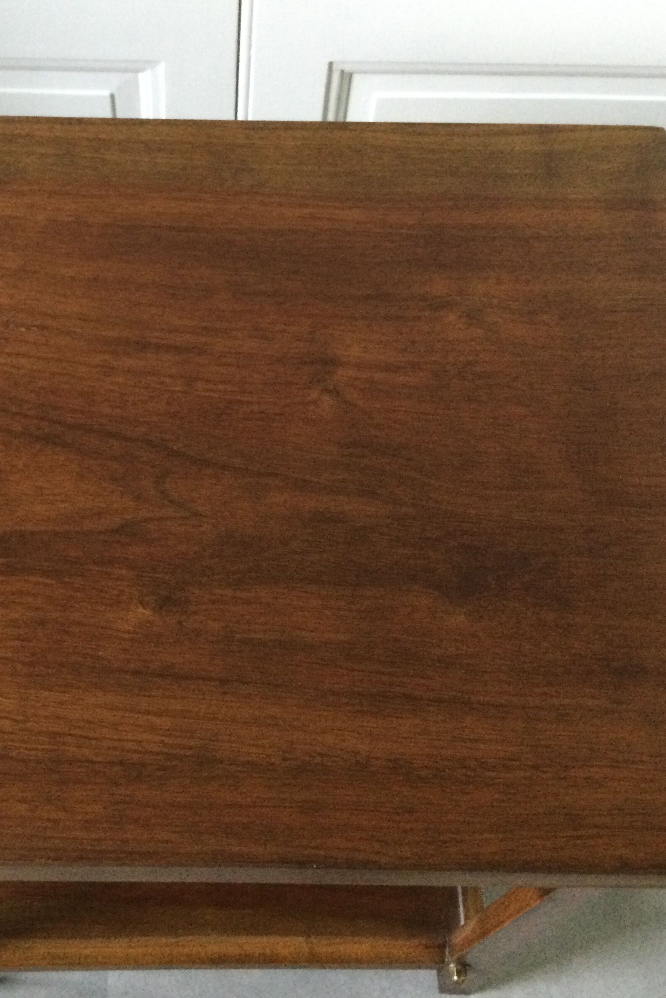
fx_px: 1221
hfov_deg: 30.3
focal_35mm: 44
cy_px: 491
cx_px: 218
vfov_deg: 44.5
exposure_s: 1/17
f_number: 2.4
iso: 250
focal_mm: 3.3
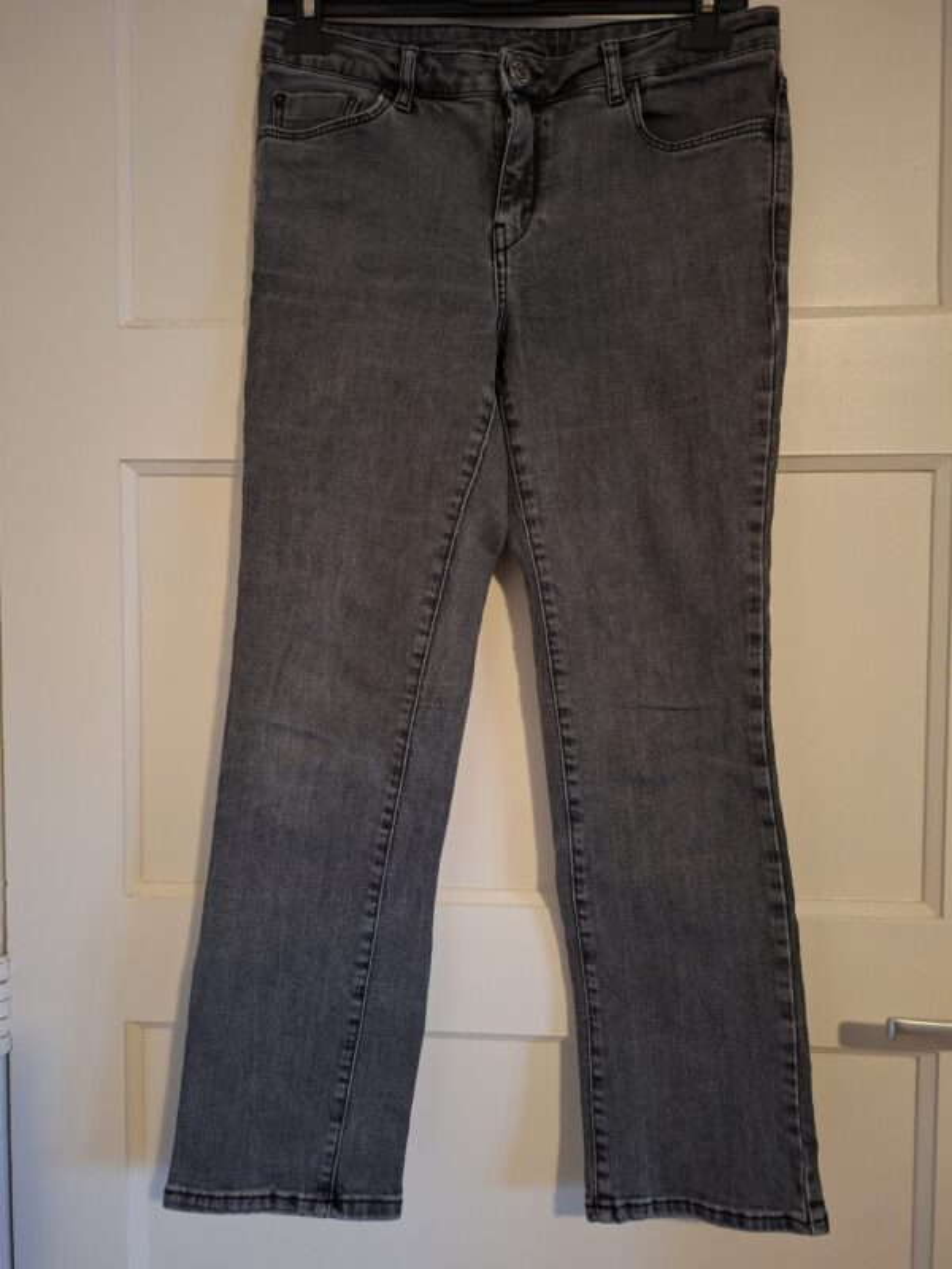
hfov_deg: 58.9
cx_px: 476
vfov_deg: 73.9
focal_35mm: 23
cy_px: 634
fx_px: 843
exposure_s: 1/20
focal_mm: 5.54
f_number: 1.8
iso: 800
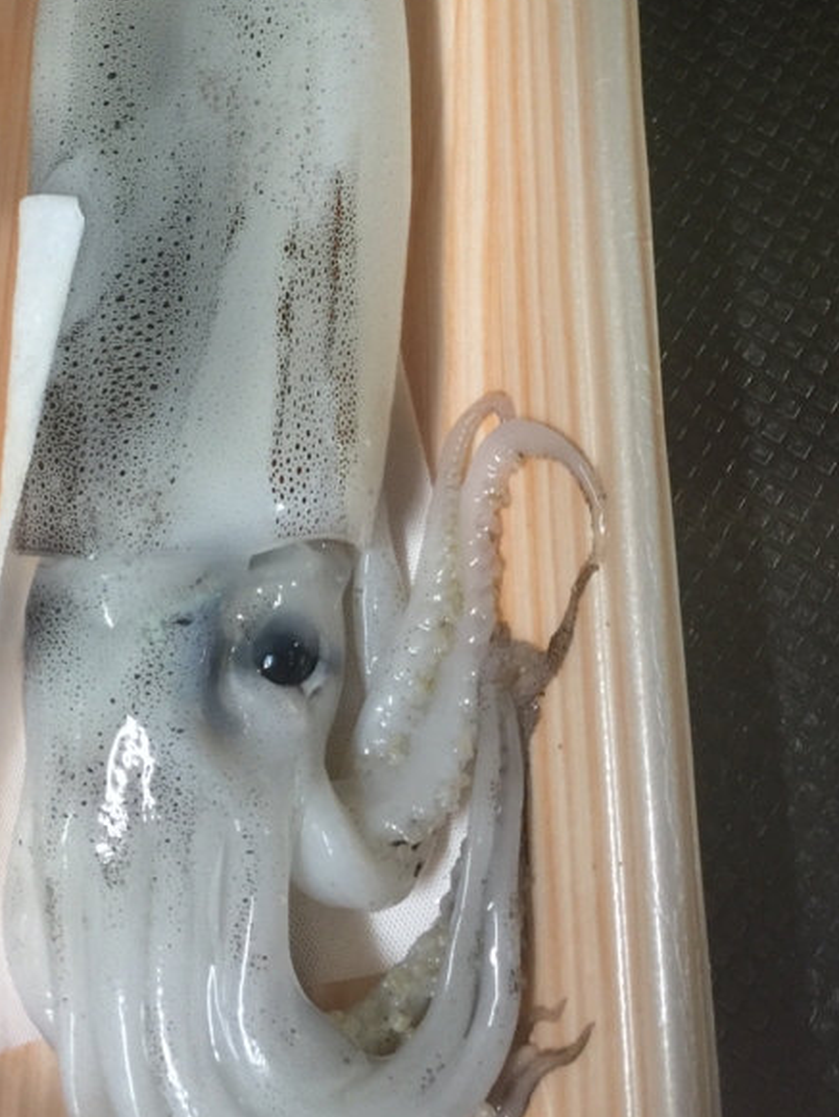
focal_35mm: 51
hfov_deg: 28.4
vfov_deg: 35.7
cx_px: 273
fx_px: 1647
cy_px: 155
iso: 125
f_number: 2.2
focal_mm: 4.15
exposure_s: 1/17
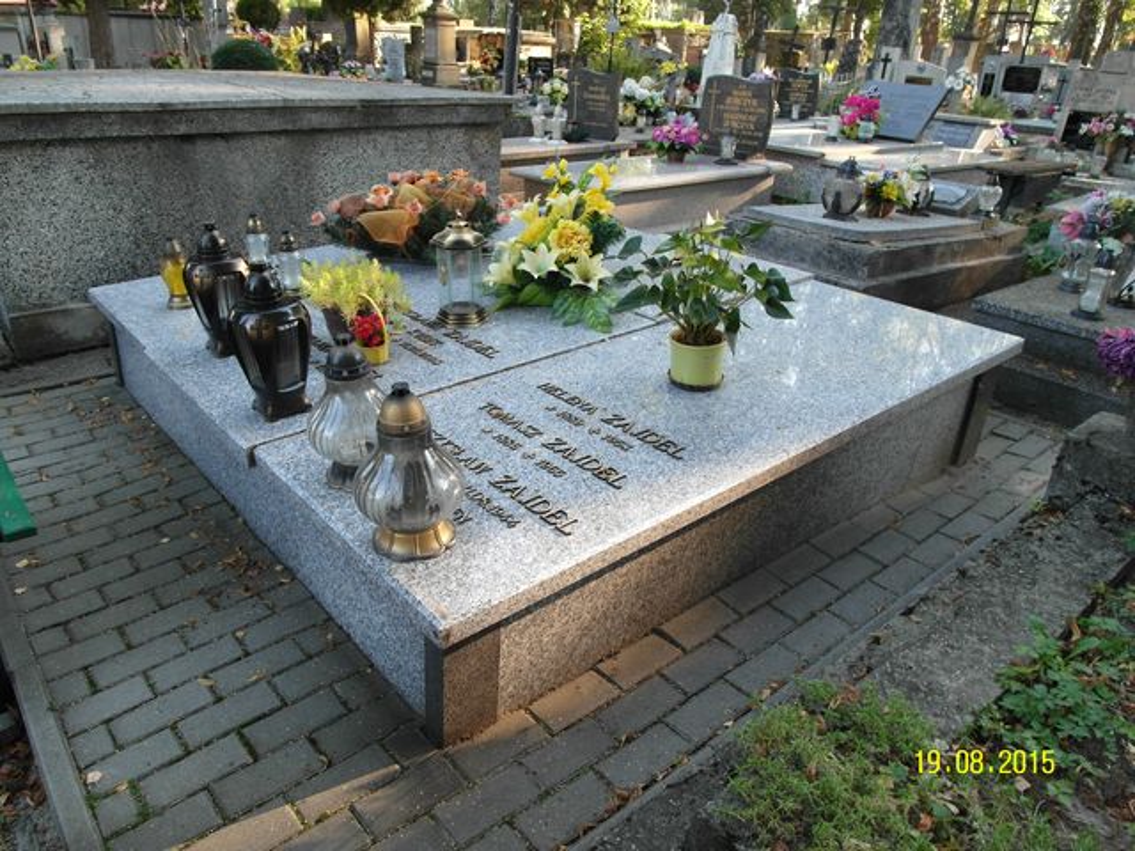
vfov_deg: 56.8
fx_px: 787
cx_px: 568
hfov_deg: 71.6
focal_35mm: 24
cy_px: 426
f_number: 3.4
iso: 100
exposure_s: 1/60
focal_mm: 5.2
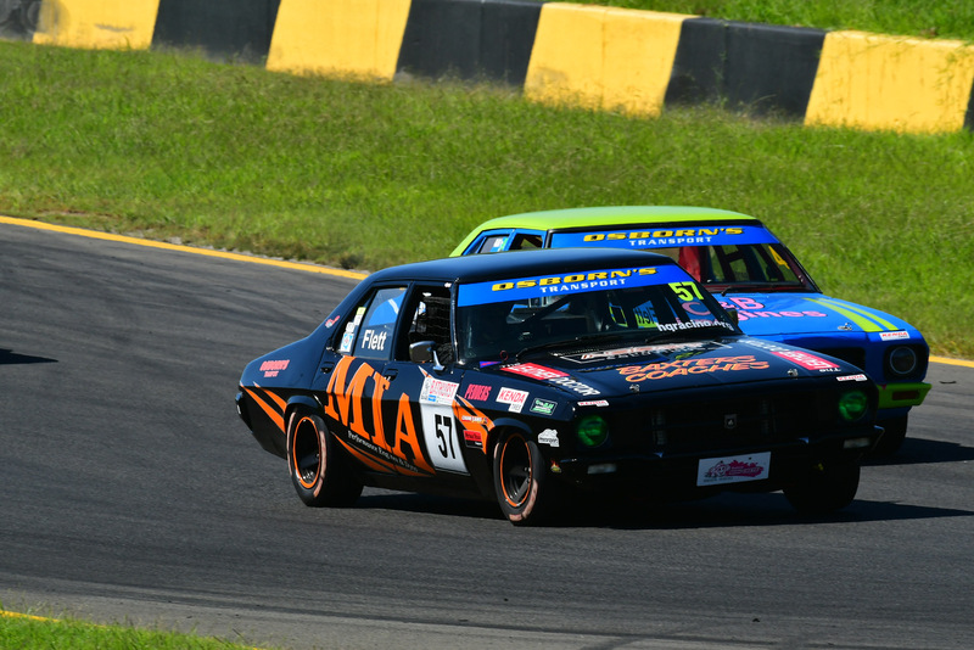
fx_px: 17862
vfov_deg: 2.1
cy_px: 325
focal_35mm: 660
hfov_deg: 3.1
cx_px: 487
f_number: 13
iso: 500
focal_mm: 440
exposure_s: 1/640
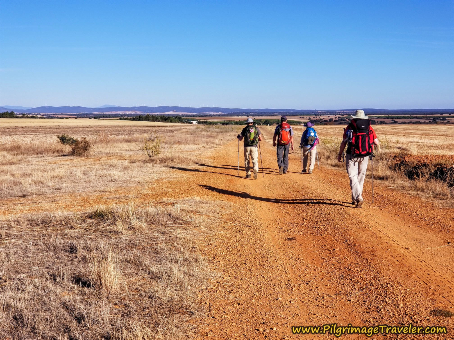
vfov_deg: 28.0
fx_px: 682
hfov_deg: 36.8
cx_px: 227
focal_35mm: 52
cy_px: 170
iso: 25
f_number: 2.4
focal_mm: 6
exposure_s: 1/990
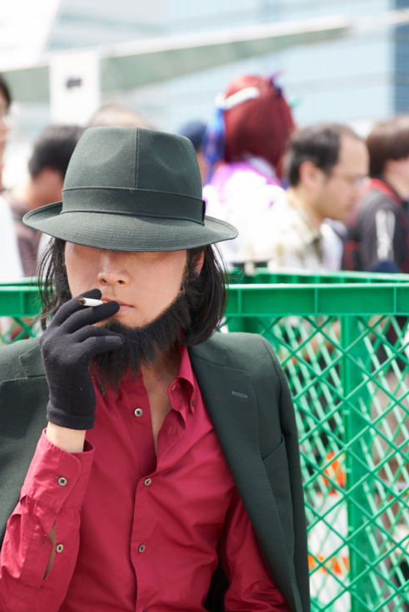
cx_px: 159
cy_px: 411
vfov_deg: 24.3
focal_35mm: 83
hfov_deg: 16.5
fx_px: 1413
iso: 100
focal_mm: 60
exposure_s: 1/160
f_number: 3.2
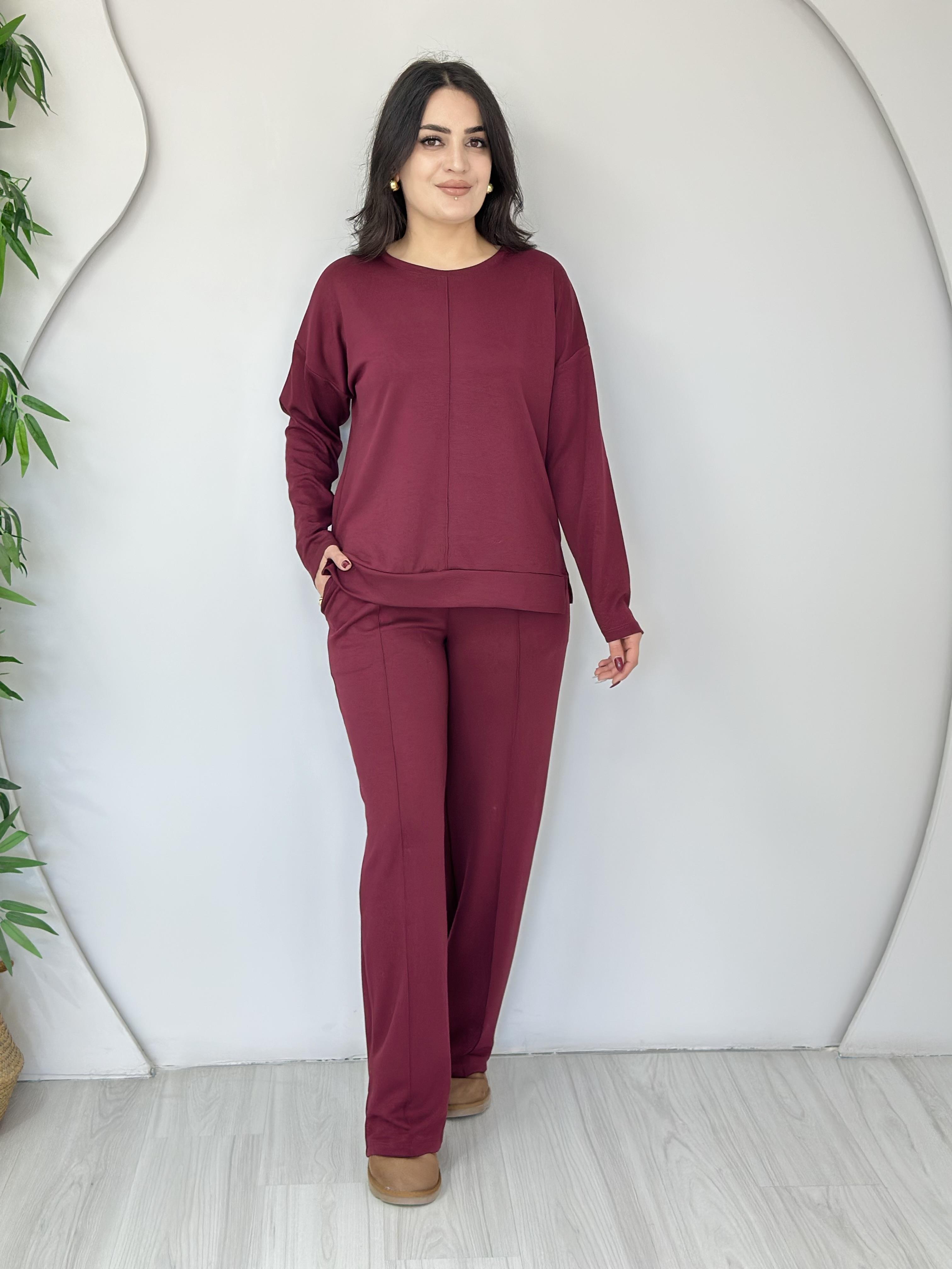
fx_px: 1760
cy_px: 634
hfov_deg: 30.3
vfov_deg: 39.7
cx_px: 476
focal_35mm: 48
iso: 125
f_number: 1.78
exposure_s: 1/100
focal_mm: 6.86
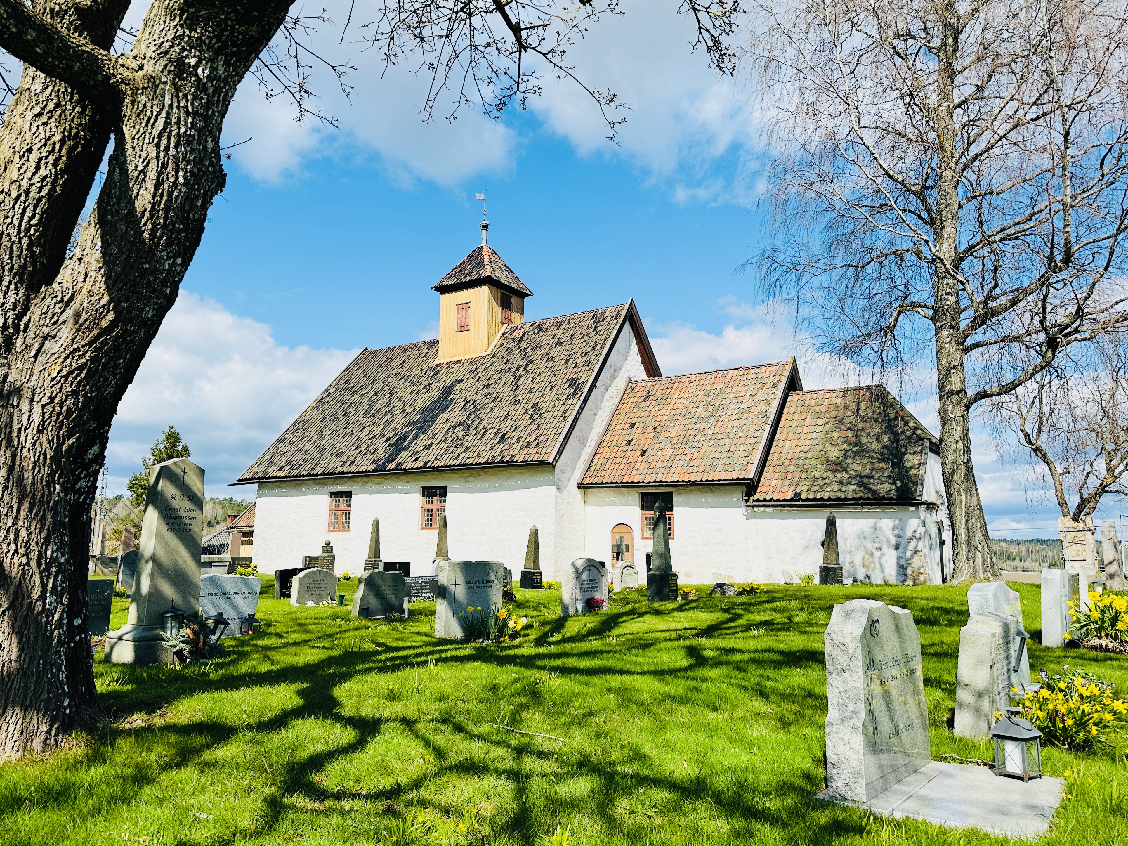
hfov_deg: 71.6
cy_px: 423
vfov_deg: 56.8
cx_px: 564
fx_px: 782
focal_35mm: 24
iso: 80
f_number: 1.78
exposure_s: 1/5525
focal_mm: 6.86
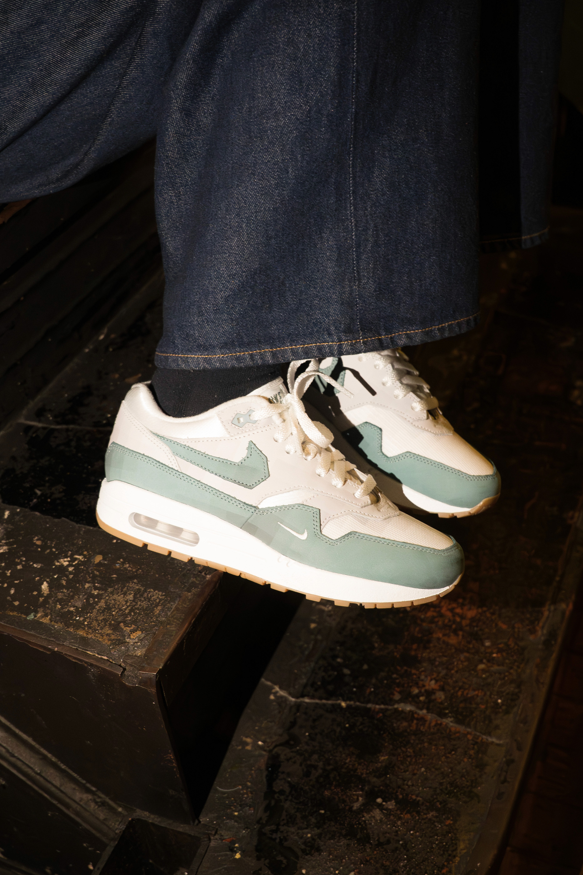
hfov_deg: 32.6
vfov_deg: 47.4
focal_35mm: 41
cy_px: 421
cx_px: 299
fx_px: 996
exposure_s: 1/50
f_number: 5.6
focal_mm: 39
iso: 20000
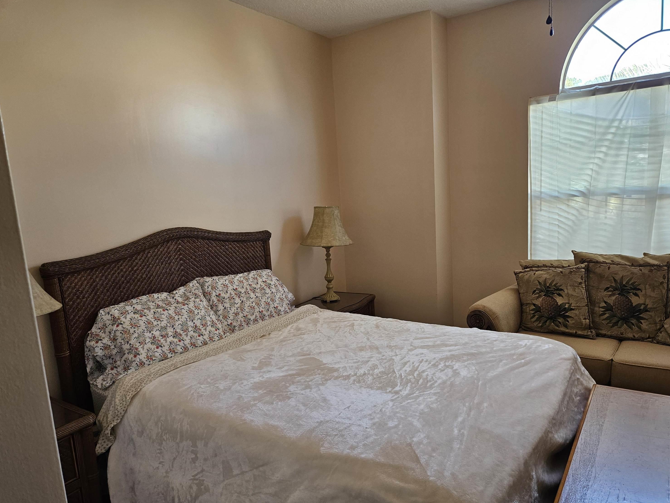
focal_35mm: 24
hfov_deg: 71.6
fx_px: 465
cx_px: 338
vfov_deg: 56.8
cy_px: 260
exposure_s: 1/120
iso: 160
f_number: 1.8
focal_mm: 5.4
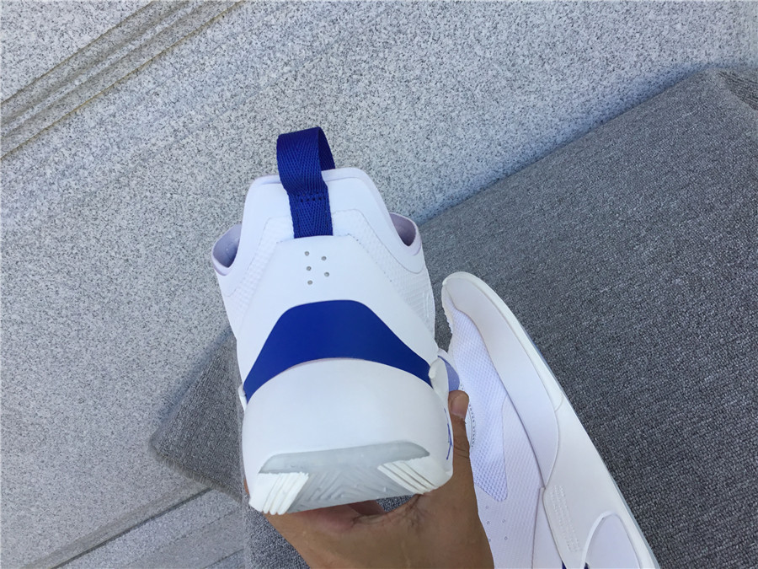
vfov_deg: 45.4
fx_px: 679
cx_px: 379
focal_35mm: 31
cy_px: 284
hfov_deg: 58.4
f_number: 2.4
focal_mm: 3.3
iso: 25
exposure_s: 1/229
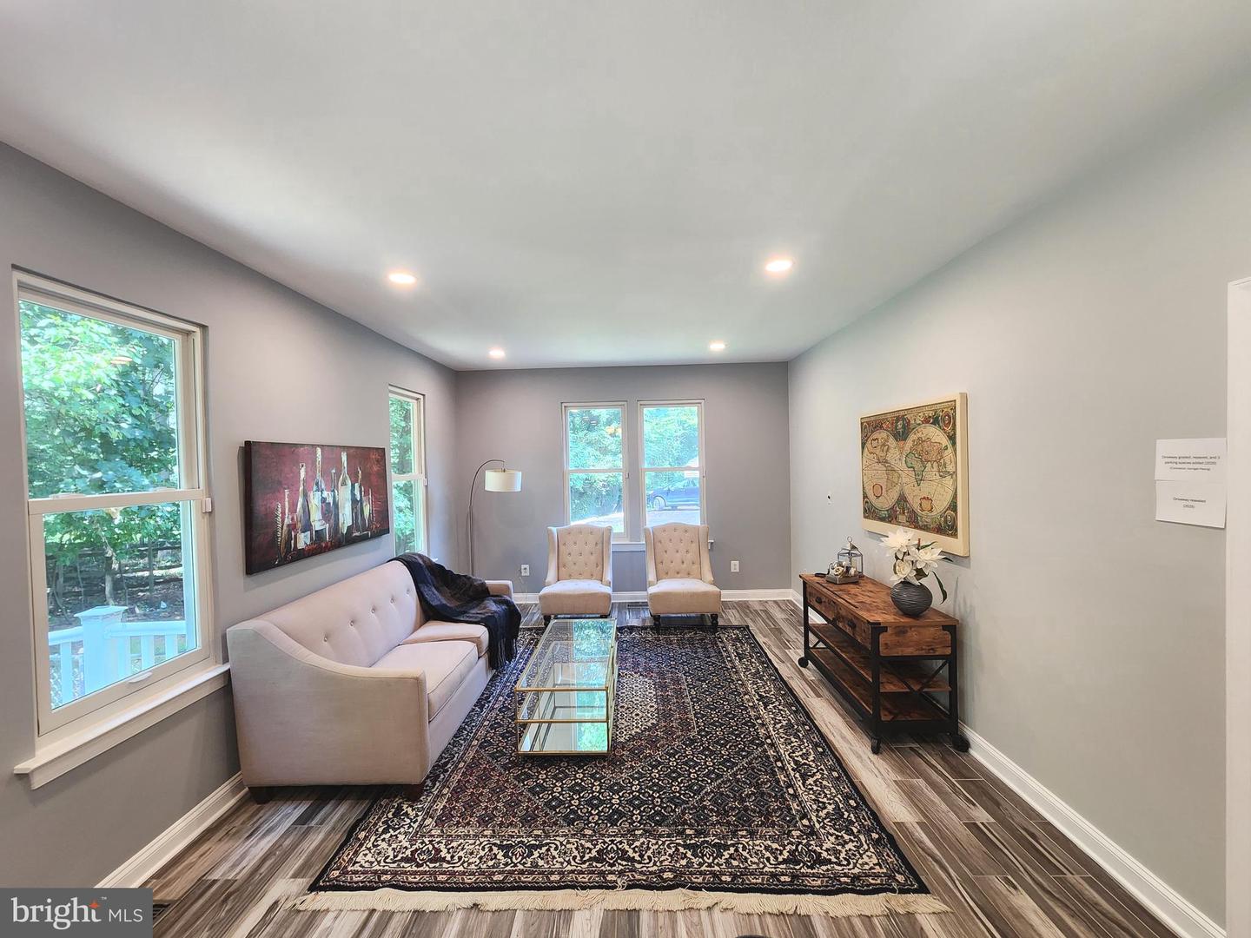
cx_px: 626
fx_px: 470
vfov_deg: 89.9
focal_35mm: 13
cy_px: 469
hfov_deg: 106.2
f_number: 2.2
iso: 250
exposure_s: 1/60
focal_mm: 2.2
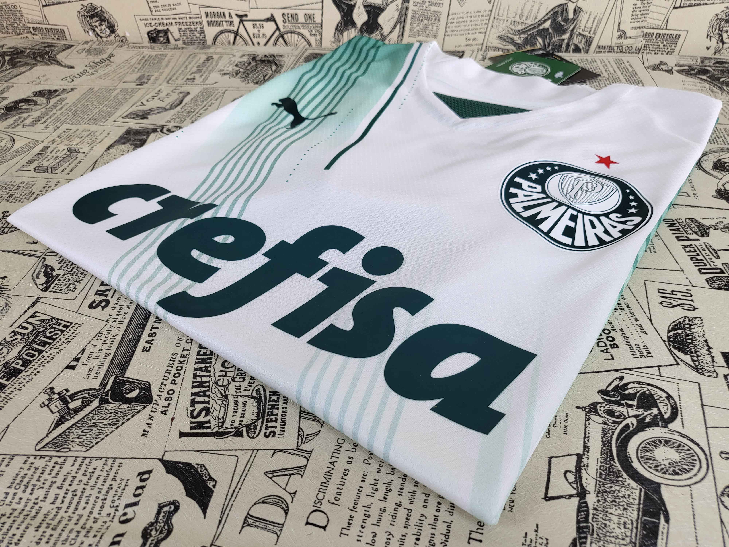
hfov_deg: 67.3
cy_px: 274
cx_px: 364
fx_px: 548
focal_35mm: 26
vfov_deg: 53.1
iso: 80
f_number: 1.8
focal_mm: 4.25
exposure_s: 1/100
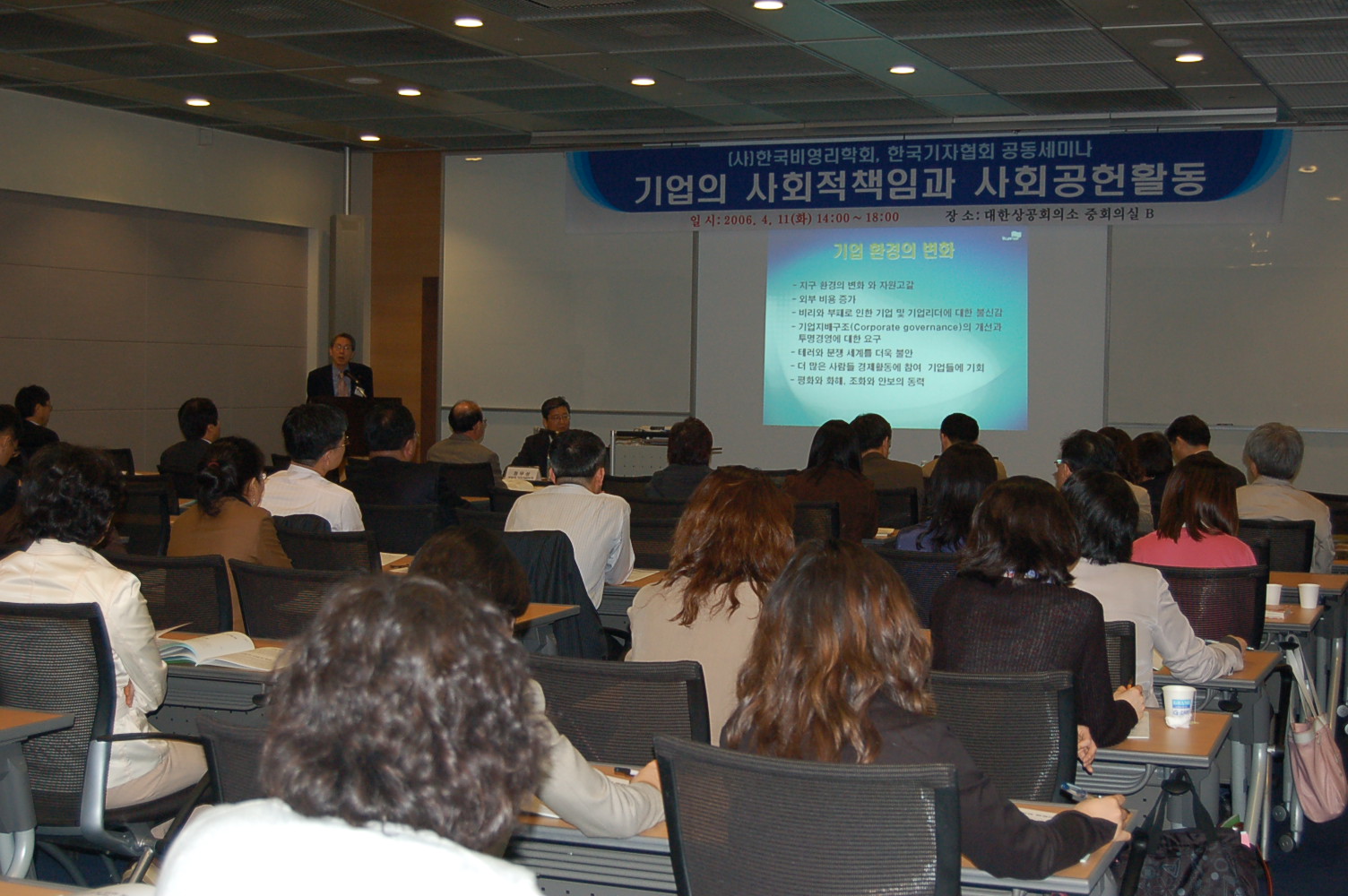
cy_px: 448
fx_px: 1964
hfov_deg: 37.9
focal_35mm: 52
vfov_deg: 25.7
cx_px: 674
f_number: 4.8
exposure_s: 1/60
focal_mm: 35
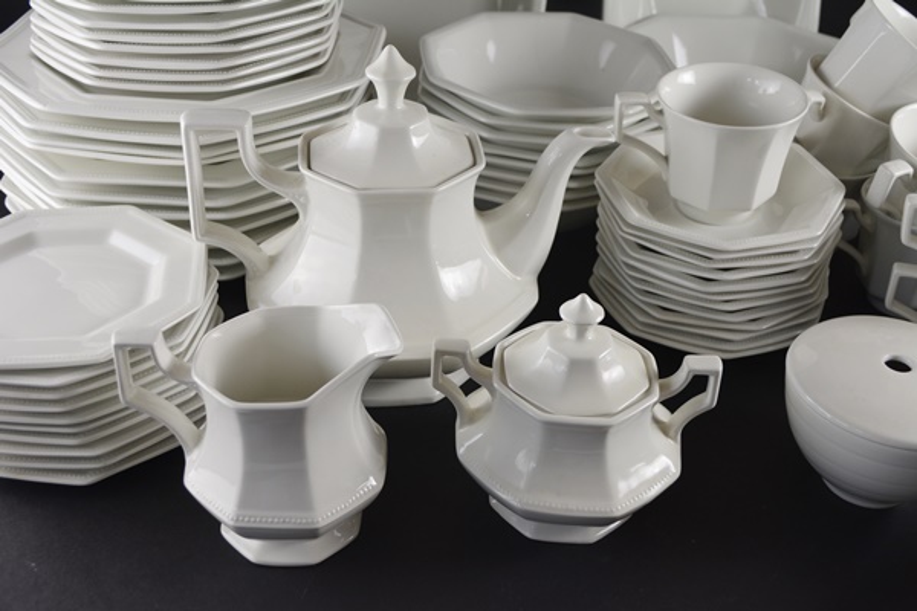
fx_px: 1070
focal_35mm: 42
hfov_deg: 46.4
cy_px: 306
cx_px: 458
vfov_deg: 31.9
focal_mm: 28
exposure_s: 1/125
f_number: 5.6
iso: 400
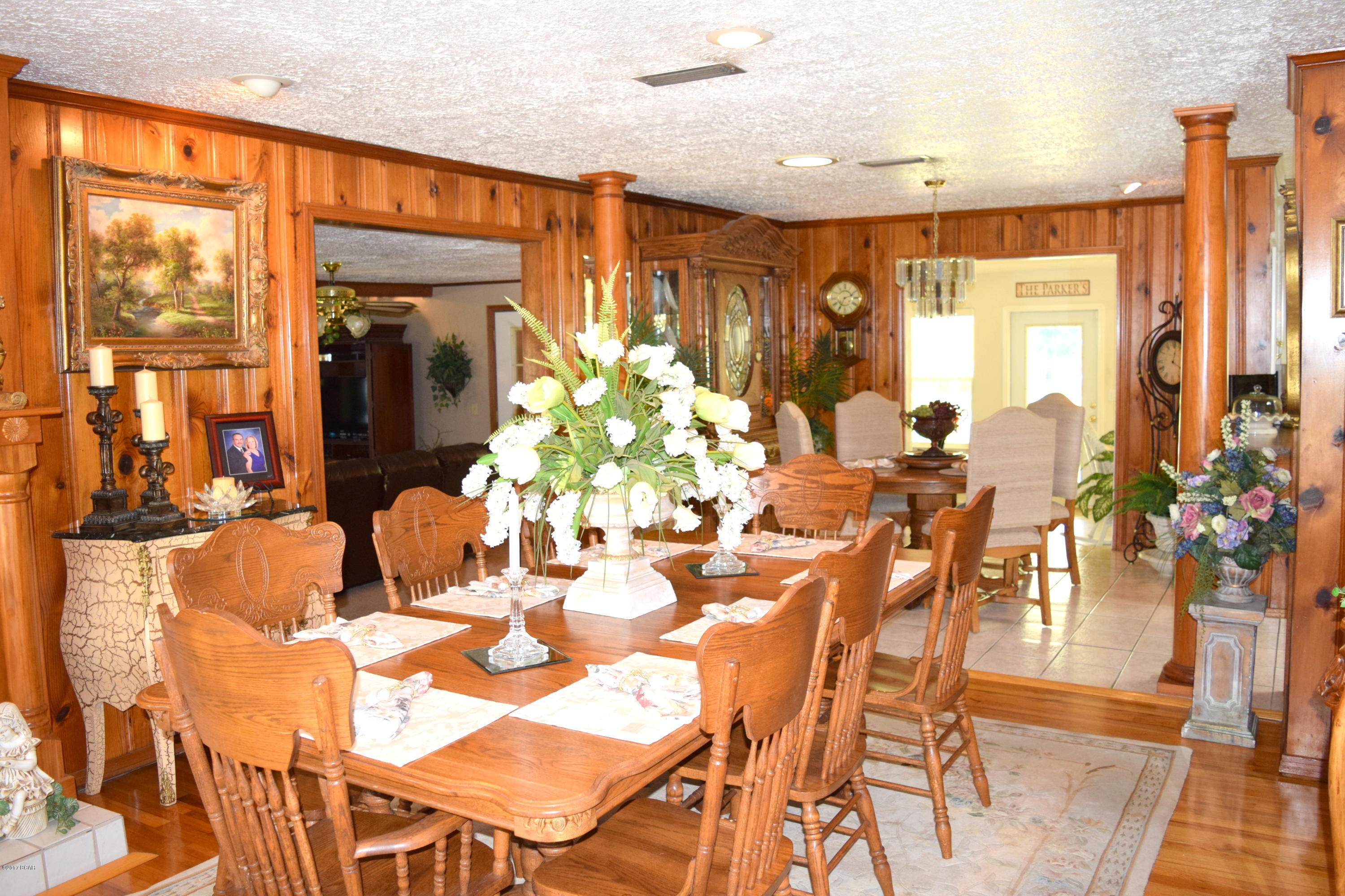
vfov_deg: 47.9
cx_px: 672
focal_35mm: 27
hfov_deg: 67.4
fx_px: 1009
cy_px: 448
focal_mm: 18
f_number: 4.5
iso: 800
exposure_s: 1/80
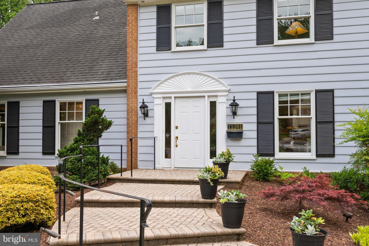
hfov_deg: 55.1
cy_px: 123
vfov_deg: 38.4
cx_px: 184
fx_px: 354
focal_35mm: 34
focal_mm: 34.5
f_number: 8
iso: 200
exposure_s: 1/100
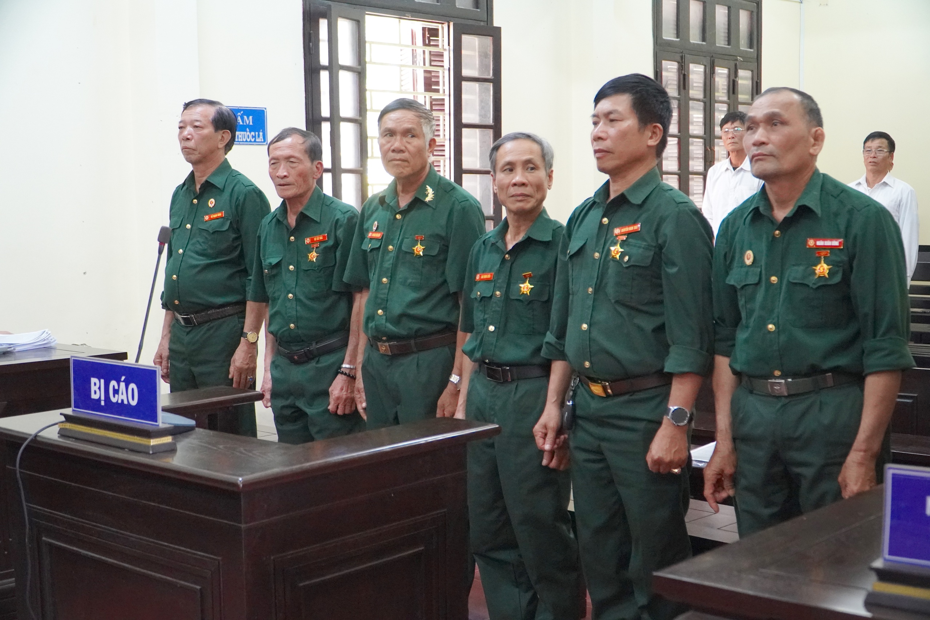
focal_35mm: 45
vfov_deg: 29.9
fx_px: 1162
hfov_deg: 43.6
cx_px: 465
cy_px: 310
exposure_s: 1/160
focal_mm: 30
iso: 5000
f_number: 4
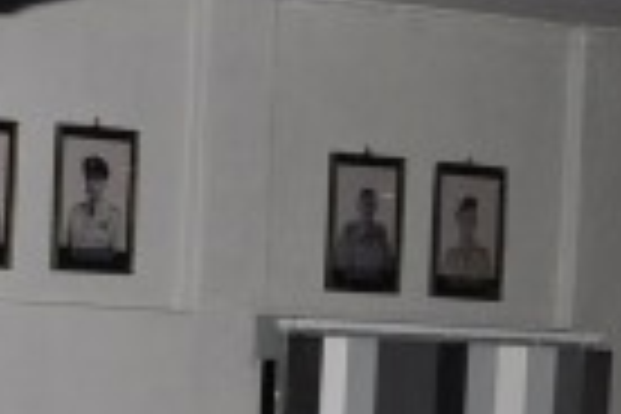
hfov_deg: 14.5
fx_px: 2018
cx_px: -626
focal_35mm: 117
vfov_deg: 11.5
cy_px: 495
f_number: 7.1
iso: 500
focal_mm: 18
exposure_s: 1/100
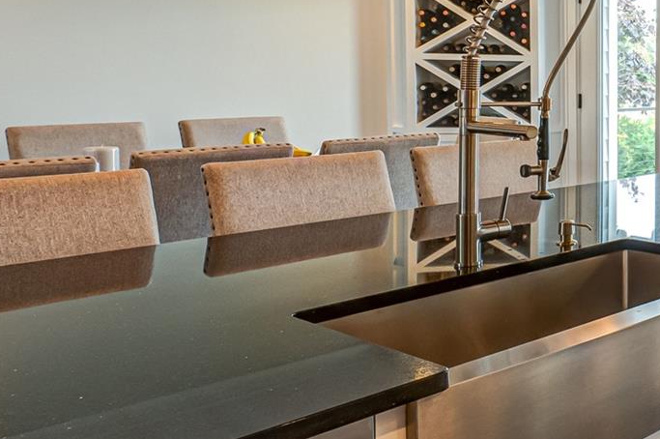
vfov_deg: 31.2
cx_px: 920
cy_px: 106
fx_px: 769
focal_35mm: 42
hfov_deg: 31.4
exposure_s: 1/50
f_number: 8
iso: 400
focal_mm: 14
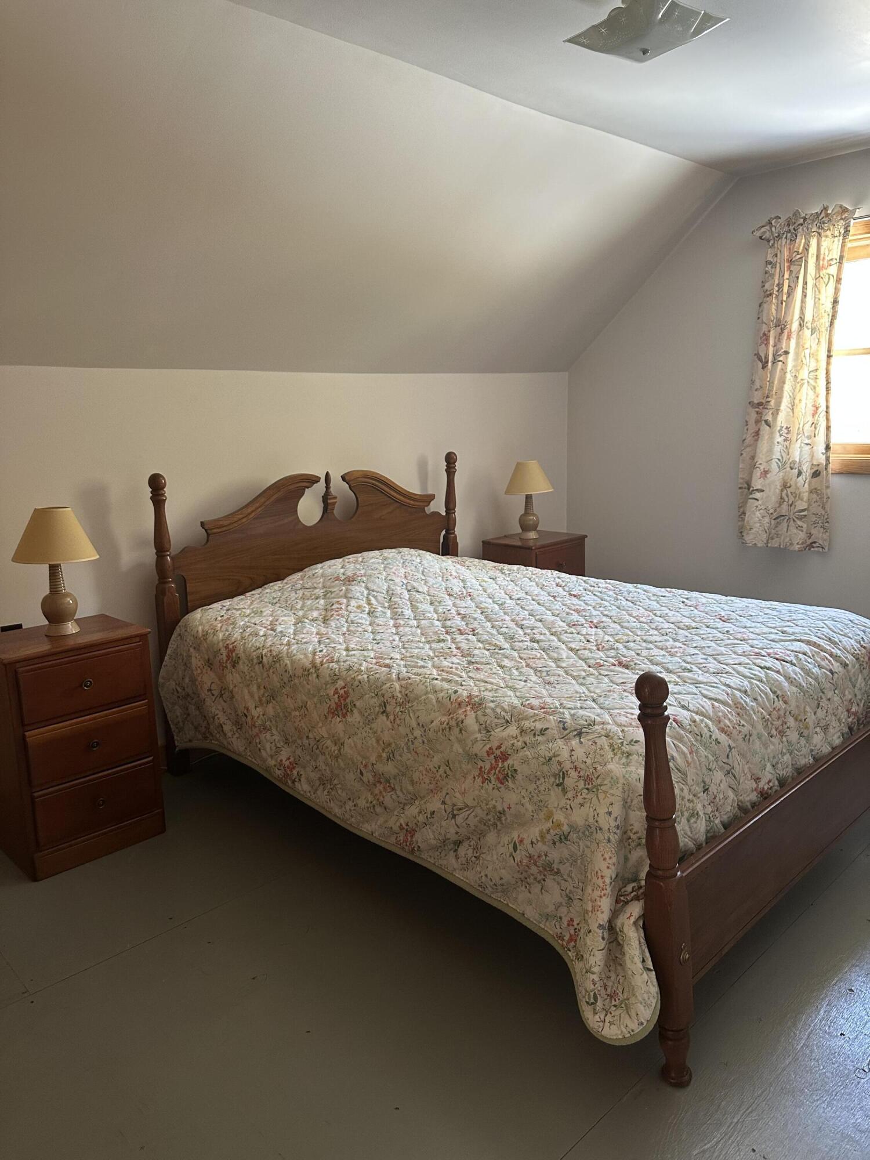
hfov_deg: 56.8
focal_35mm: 24
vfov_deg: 71.6
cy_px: 580
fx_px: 804
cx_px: 435
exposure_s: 1/60
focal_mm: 6.86
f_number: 1.78
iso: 250
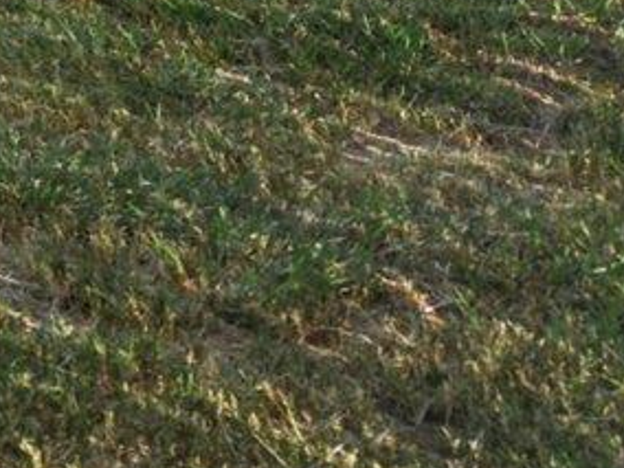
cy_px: -642
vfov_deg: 12.2
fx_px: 1749
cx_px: -1184
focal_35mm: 97
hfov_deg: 11.9
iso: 100
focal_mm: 14
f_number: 8
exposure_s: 1/250
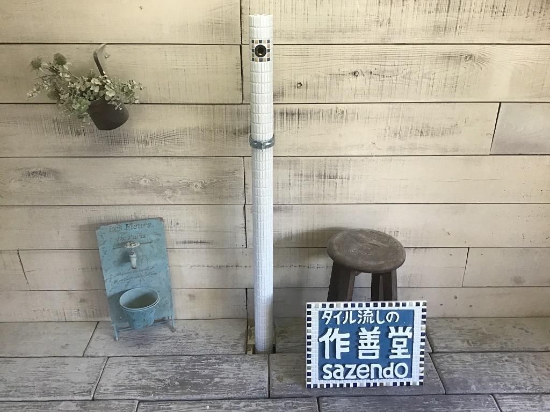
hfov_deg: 58.4
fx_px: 493
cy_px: 206
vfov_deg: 45.4
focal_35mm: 31
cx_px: 275
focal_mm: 3.3
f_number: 2.4
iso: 40
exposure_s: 1/30
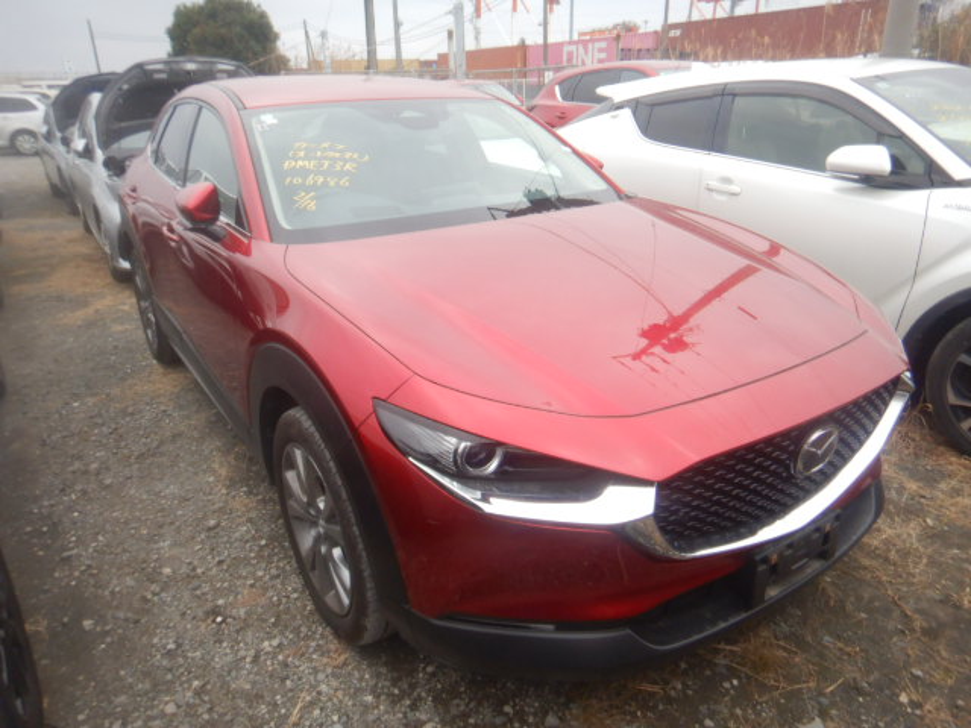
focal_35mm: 24
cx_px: 486
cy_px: 364
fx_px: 673
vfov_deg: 56.8
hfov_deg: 71.6
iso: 250
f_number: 2.8
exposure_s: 1/30
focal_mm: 4.3
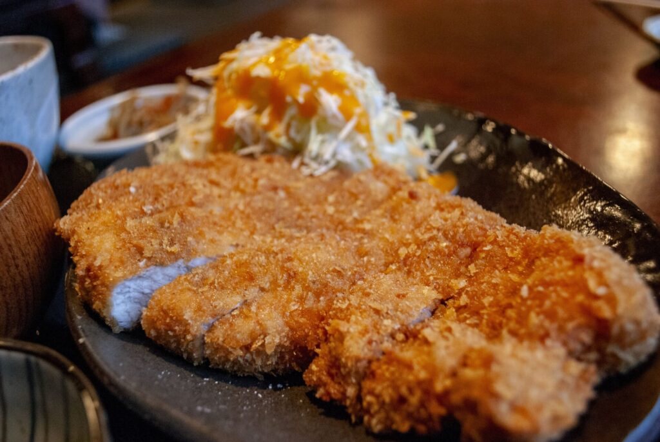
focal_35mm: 30
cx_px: 330
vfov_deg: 43.7
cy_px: 221
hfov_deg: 61.9
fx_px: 551
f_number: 3.8
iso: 1000
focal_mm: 20
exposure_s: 1/30
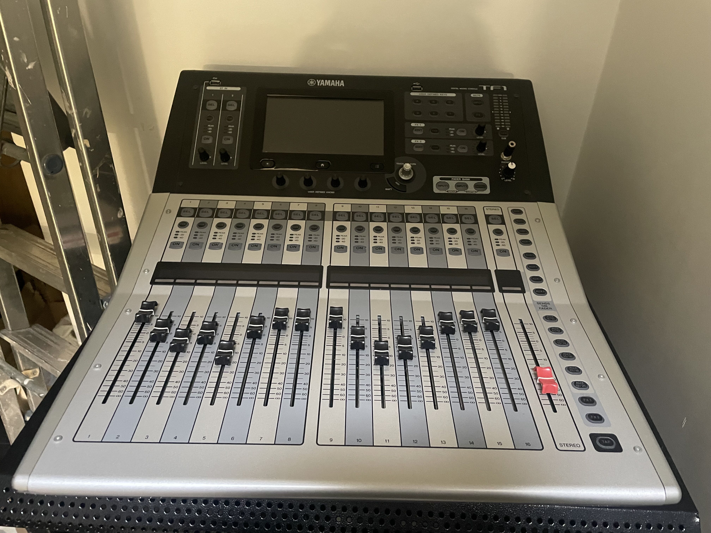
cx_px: 356
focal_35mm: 26
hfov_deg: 67.3
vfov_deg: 53.1
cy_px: 266
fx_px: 534
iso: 640
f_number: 1.6
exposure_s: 1/25
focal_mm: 4.2
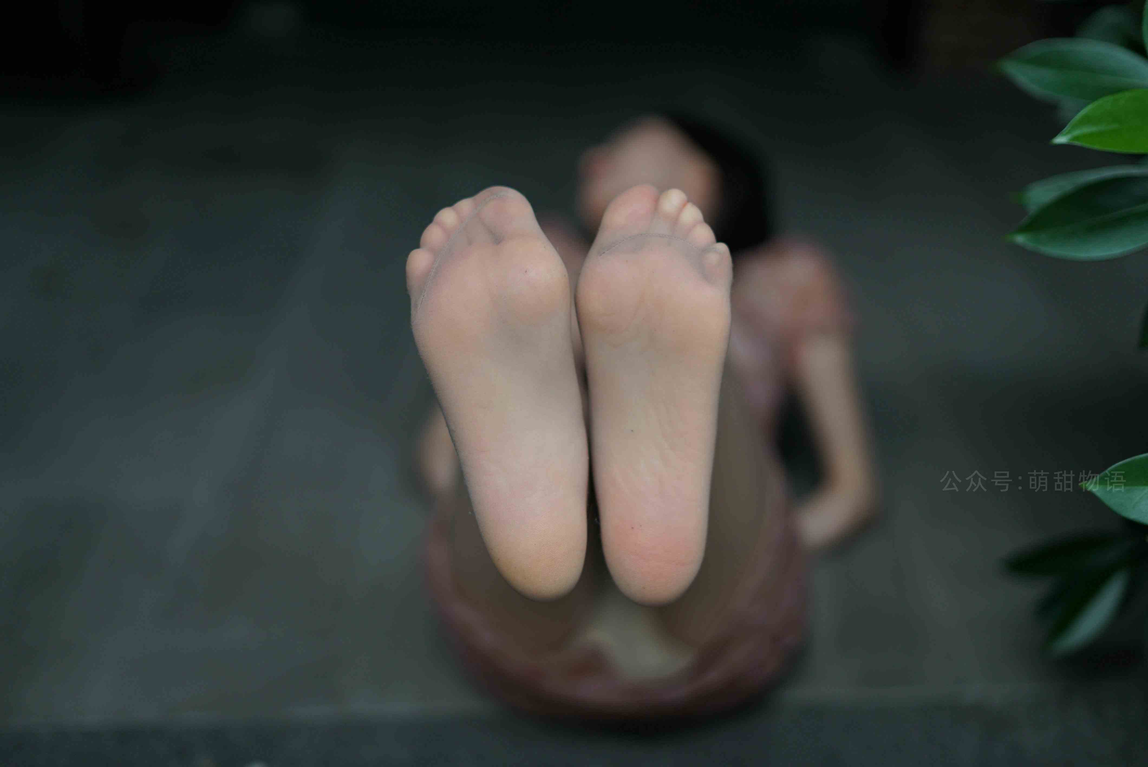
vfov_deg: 27.0
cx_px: 574
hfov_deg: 39.6
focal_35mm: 50
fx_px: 1595
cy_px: 384
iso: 200
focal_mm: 50
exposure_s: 1/1600
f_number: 2
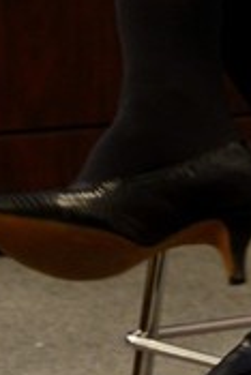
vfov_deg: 5.1
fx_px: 3966
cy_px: -849
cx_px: 446
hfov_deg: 3.6
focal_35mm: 380
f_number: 1.8
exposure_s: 1/40
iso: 1250
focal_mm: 50
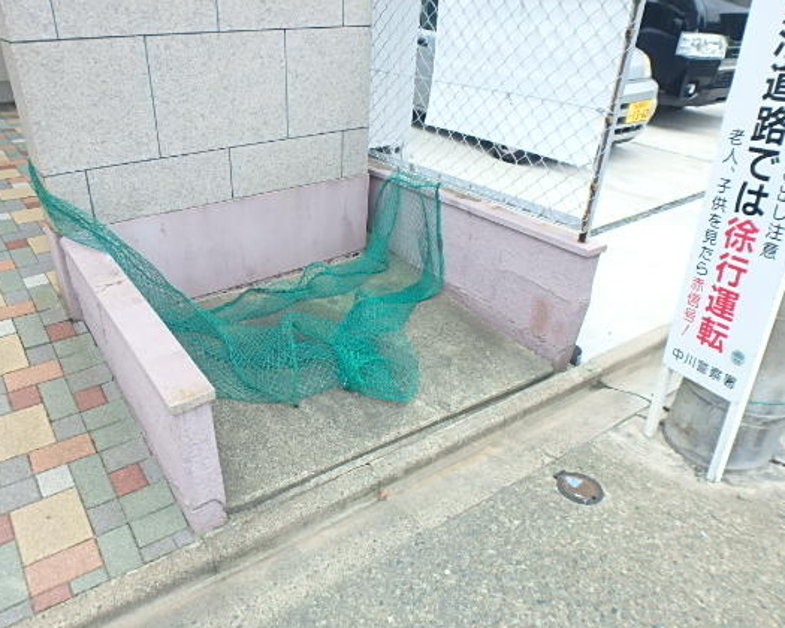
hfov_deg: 67.6
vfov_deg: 56.8
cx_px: 326
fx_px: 581
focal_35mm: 25
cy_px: 333
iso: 125
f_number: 3.5
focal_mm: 3.7
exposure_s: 1/320
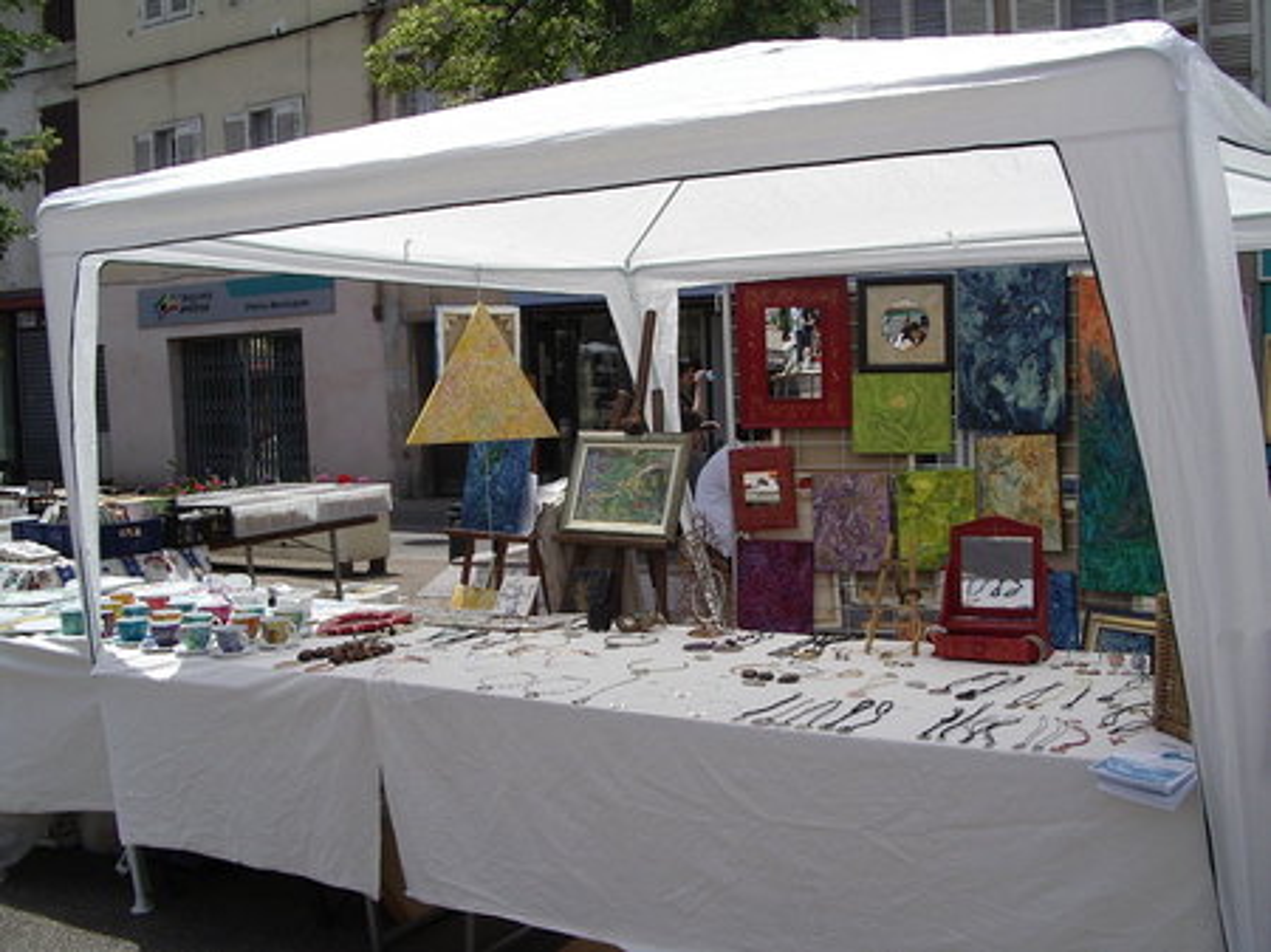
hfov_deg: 49.0
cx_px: 636
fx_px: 1395
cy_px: 476
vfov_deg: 37.7
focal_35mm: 38
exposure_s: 1/500
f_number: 4.8
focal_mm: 5.8
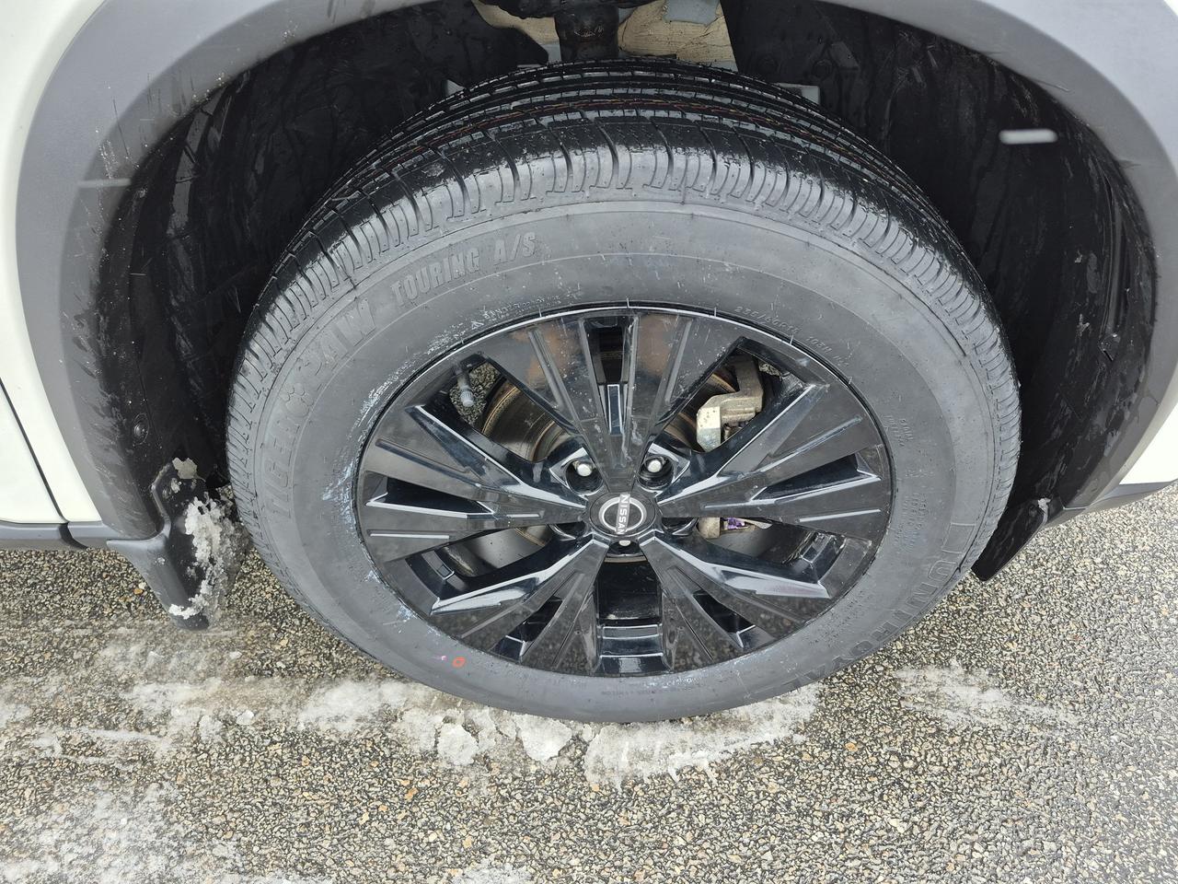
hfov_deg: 73.9
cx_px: 589
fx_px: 783
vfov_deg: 58.9
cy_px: 442
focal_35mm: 23
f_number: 1.8
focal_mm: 5.4
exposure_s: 1/180
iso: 50
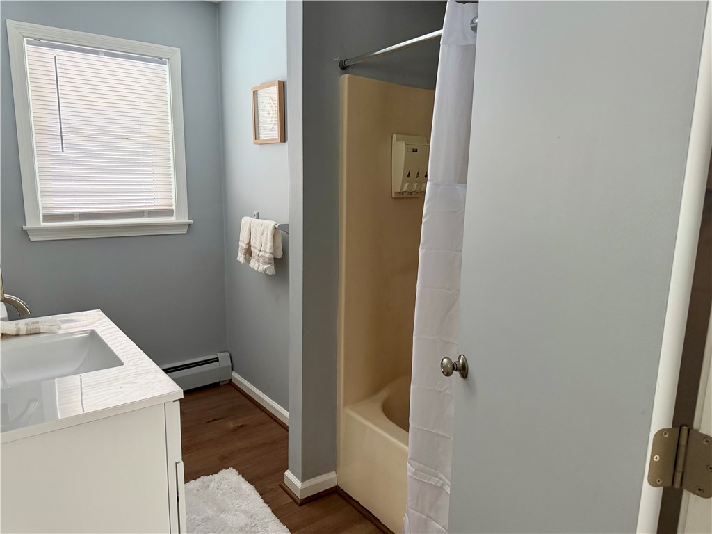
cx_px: 356
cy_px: 267
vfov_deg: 56.8
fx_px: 494
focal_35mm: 24
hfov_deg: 71.6
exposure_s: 1/93
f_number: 1.78
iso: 200
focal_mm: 6.76
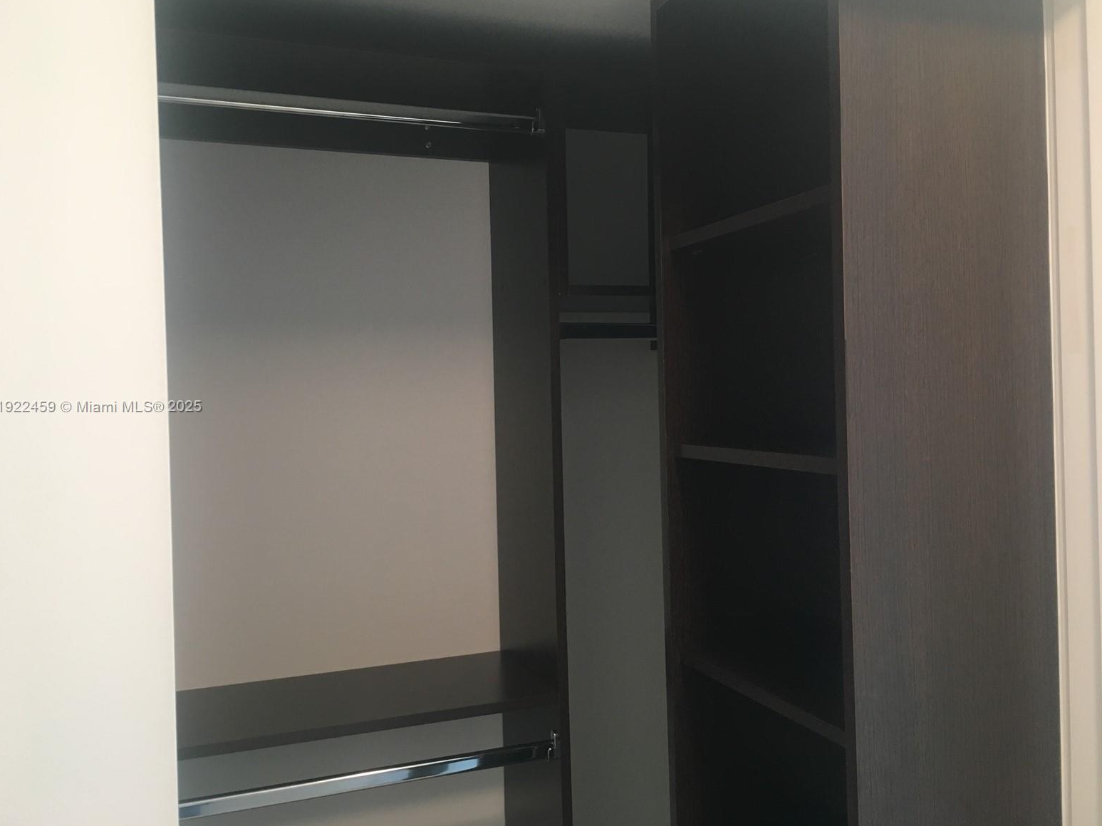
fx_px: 955
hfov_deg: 60.0
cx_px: 544
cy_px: 407
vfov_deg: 46.8
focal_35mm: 30
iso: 100
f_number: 2.2
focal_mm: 4.15
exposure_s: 1/30
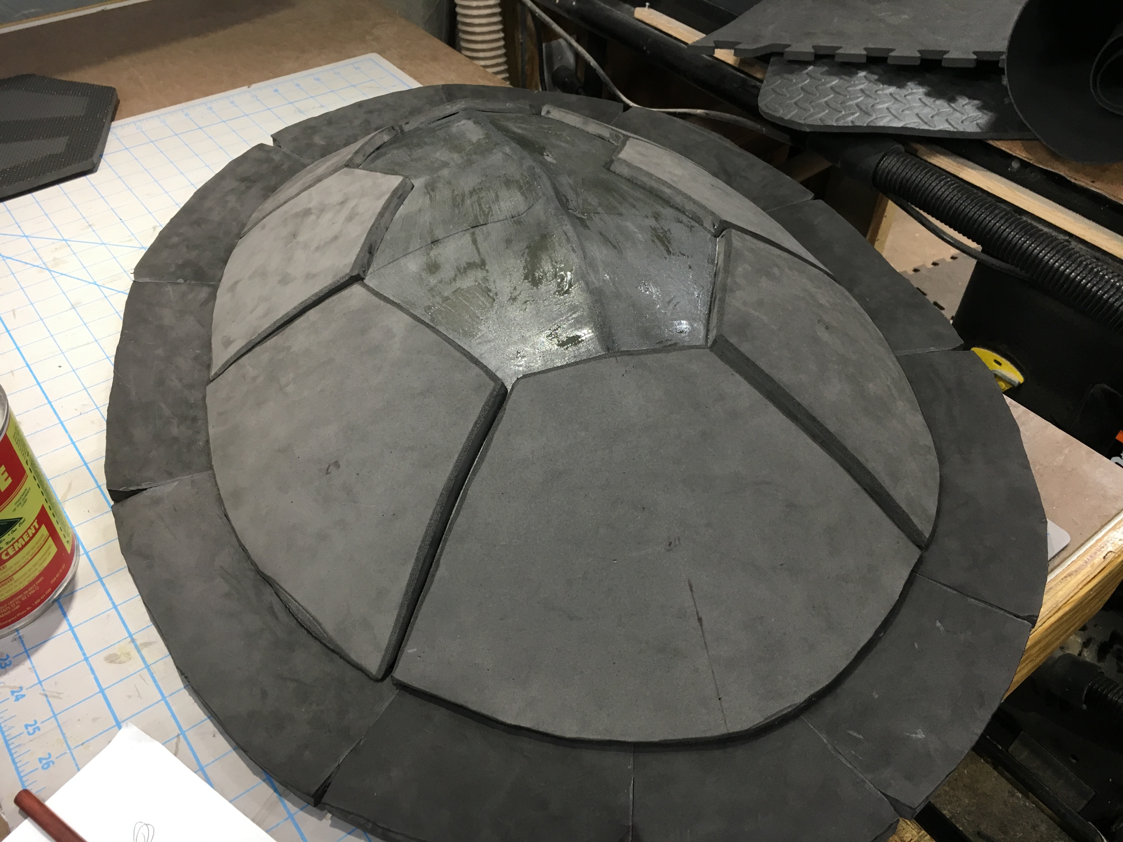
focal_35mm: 29
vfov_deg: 48.2
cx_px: 562
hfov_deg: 61.7
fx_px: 941
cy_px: 421
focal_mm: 4.15
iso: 40
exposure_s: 1/30
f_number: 2.2
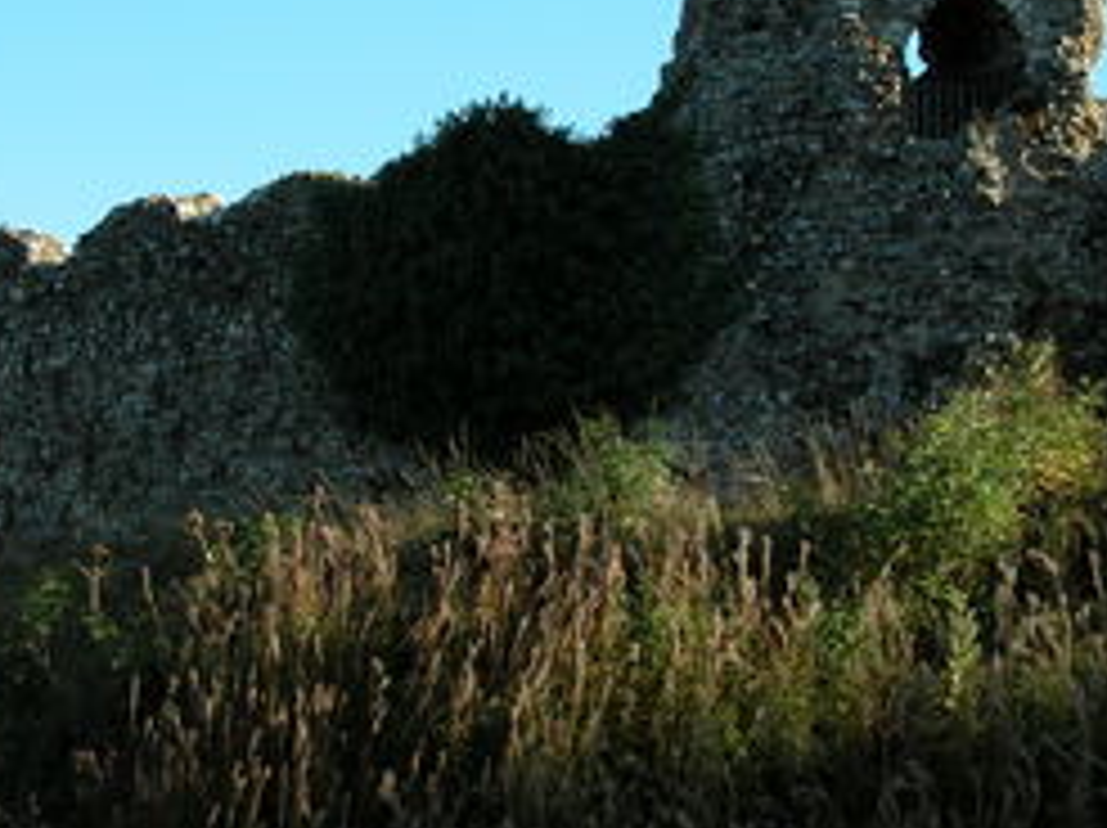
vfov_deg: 12.9
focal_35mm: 114
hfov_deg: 17.3
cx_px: 472
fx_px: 3642
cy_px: 171
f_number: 5.2
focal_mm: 17.8
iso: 100
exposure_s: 1/253
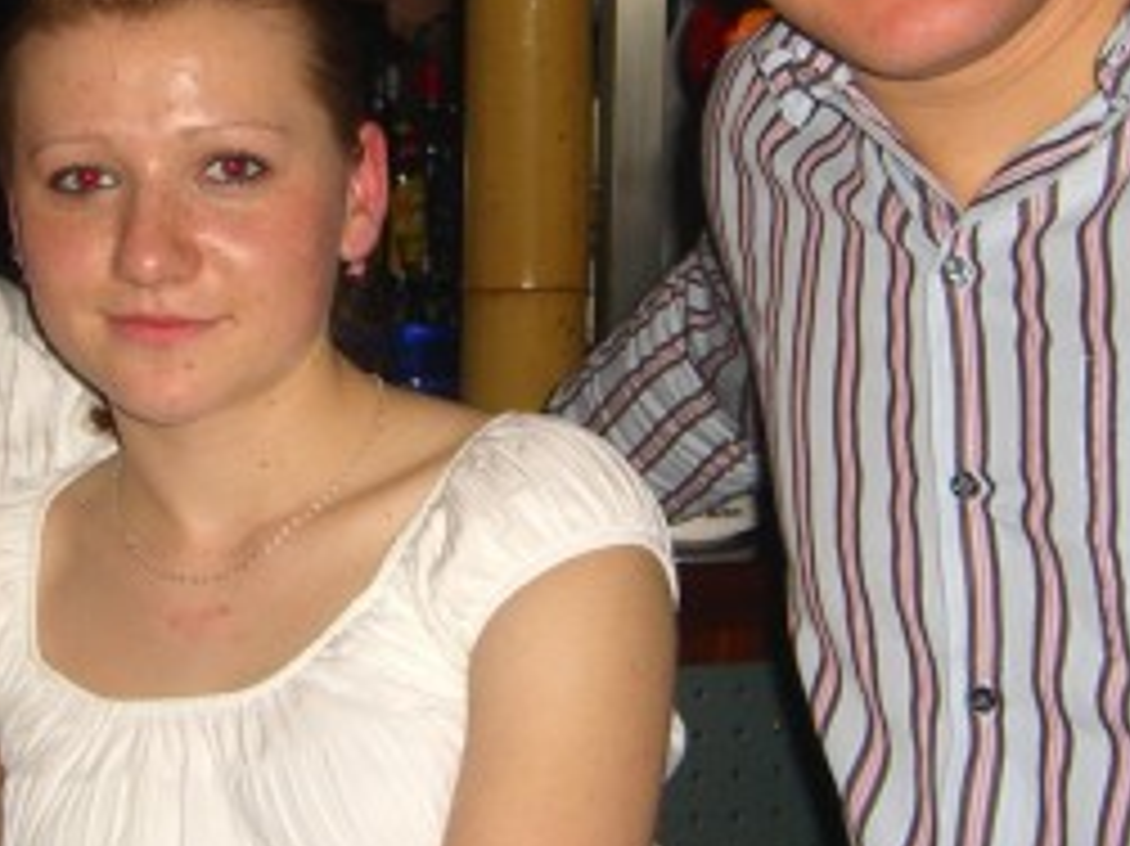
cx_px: 396
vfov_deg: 16.2
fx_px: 2969
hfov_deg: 21.5
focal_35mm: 91
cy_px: 302
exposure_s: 1/60
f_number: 2.8
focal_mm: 7.9
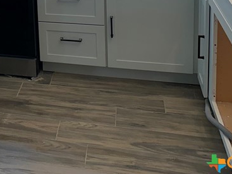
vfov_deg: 20.0
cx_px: -25
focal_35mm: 67
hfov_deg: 26.6
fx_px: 449
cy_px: -58
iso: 160
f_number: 1.78
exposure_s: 1/120
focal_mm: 6.86
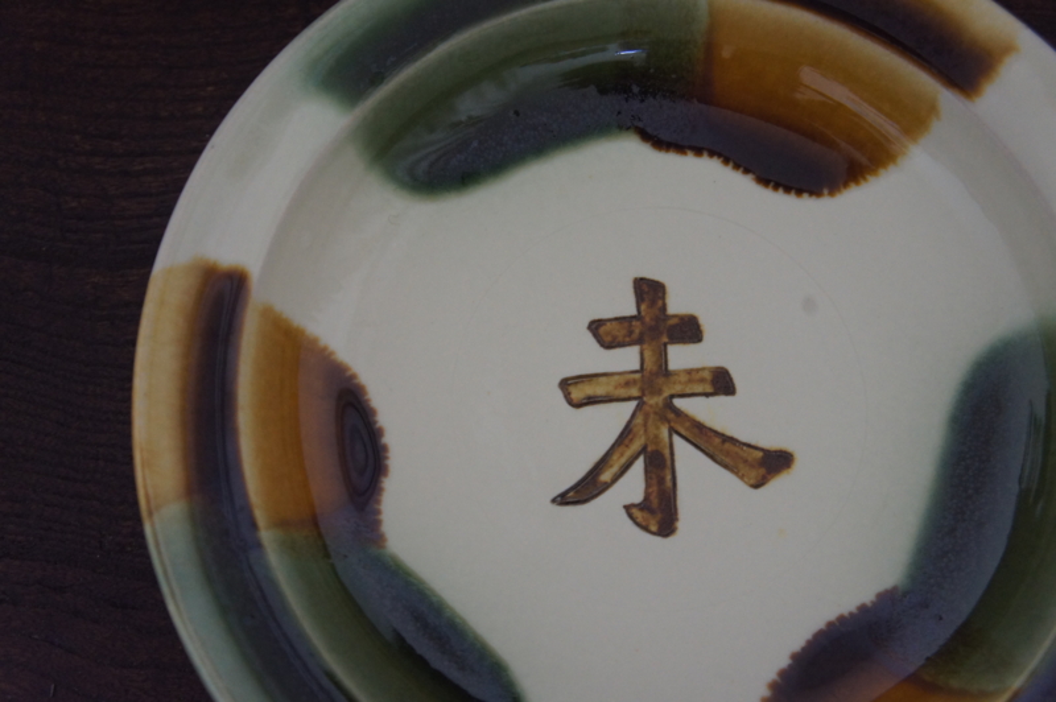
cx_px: 528
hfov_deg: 49.6
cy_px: 351
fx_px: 1143
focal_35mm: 39
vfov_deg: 34.2
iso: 1600
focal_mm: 26
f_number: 4
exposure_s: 1/60
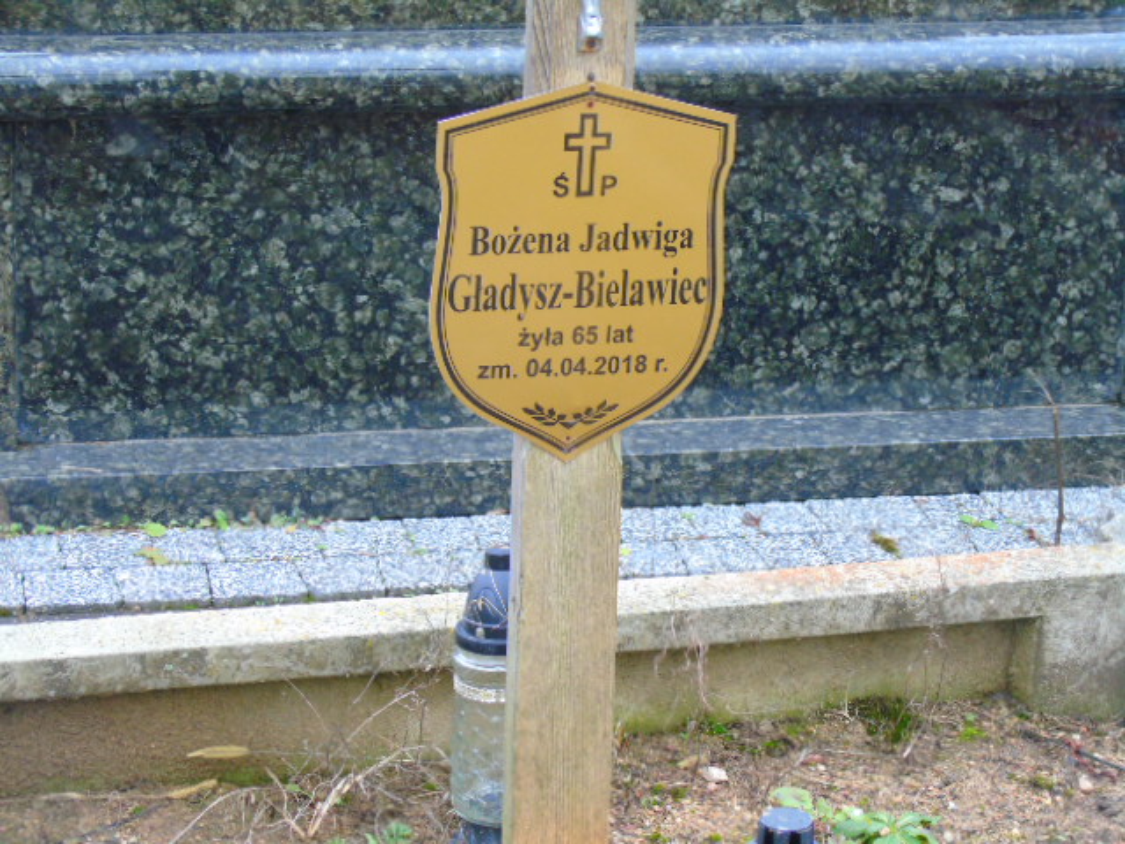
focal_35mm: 124
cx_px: 562
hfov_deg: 15.9
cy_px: 422
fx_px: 4030
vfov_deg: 12.0
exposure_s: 1/30
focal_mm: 22
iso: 250
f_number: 4.6
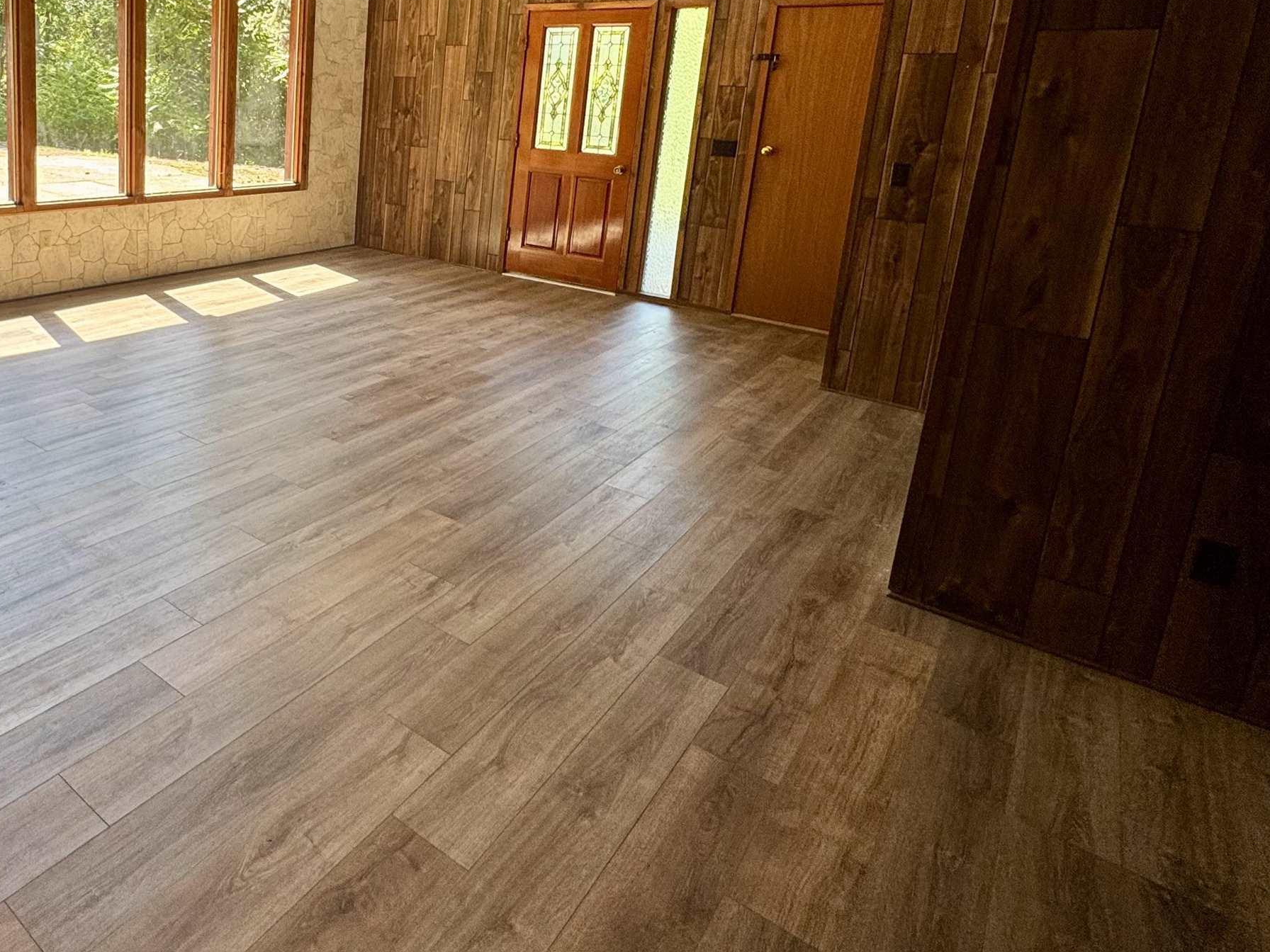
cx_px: 278
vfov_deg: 54.7
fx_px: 881
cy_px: 261
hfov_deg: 65.9
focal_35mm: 24
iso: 80
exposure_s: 1/99
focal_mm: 2.22
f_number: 2.2
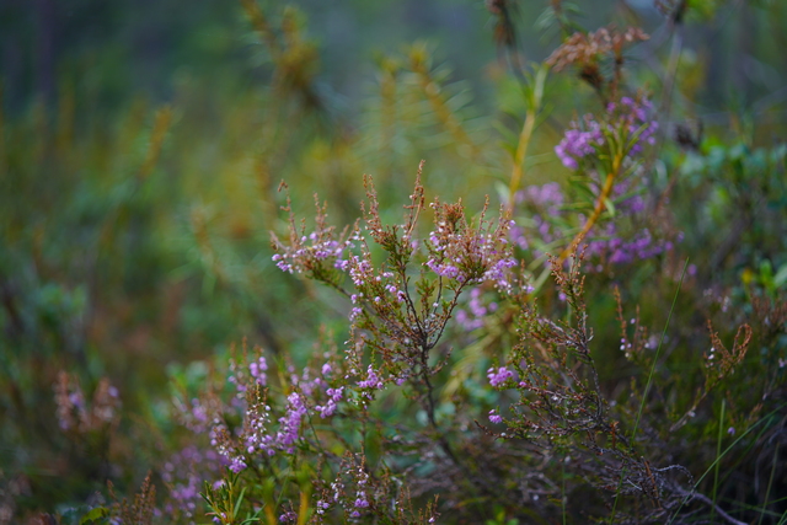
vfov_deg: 29.9
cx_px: 394
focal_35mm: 45
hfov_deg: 43.6
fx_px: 984
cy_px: 262
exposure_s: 1/640
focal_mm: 45
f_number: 1.8
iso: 100
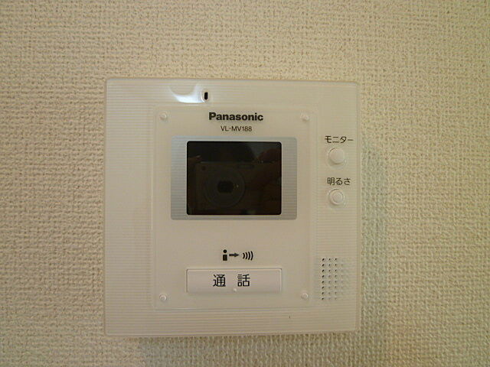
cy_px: 184
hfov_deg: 69.4
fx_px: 354
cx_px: 245
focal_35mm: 25
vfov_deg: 54.9
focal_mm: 4.5
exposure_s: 1/30
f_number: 2.8
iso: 125
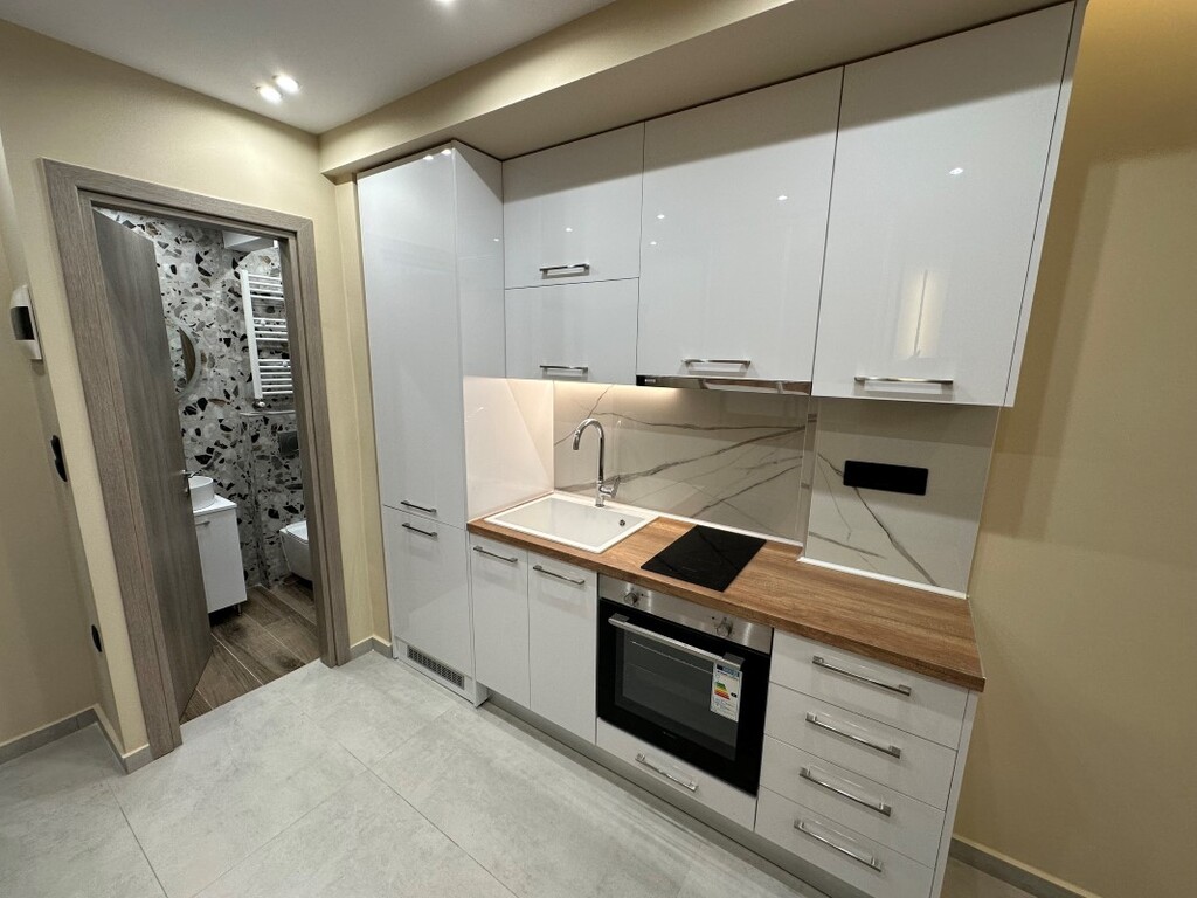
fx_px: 484
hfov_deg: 102.1
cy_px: 449
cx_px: 598
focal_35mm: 14
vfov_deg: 85.7
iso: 100
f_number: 2.2
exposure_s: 1/100
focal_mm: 2.22
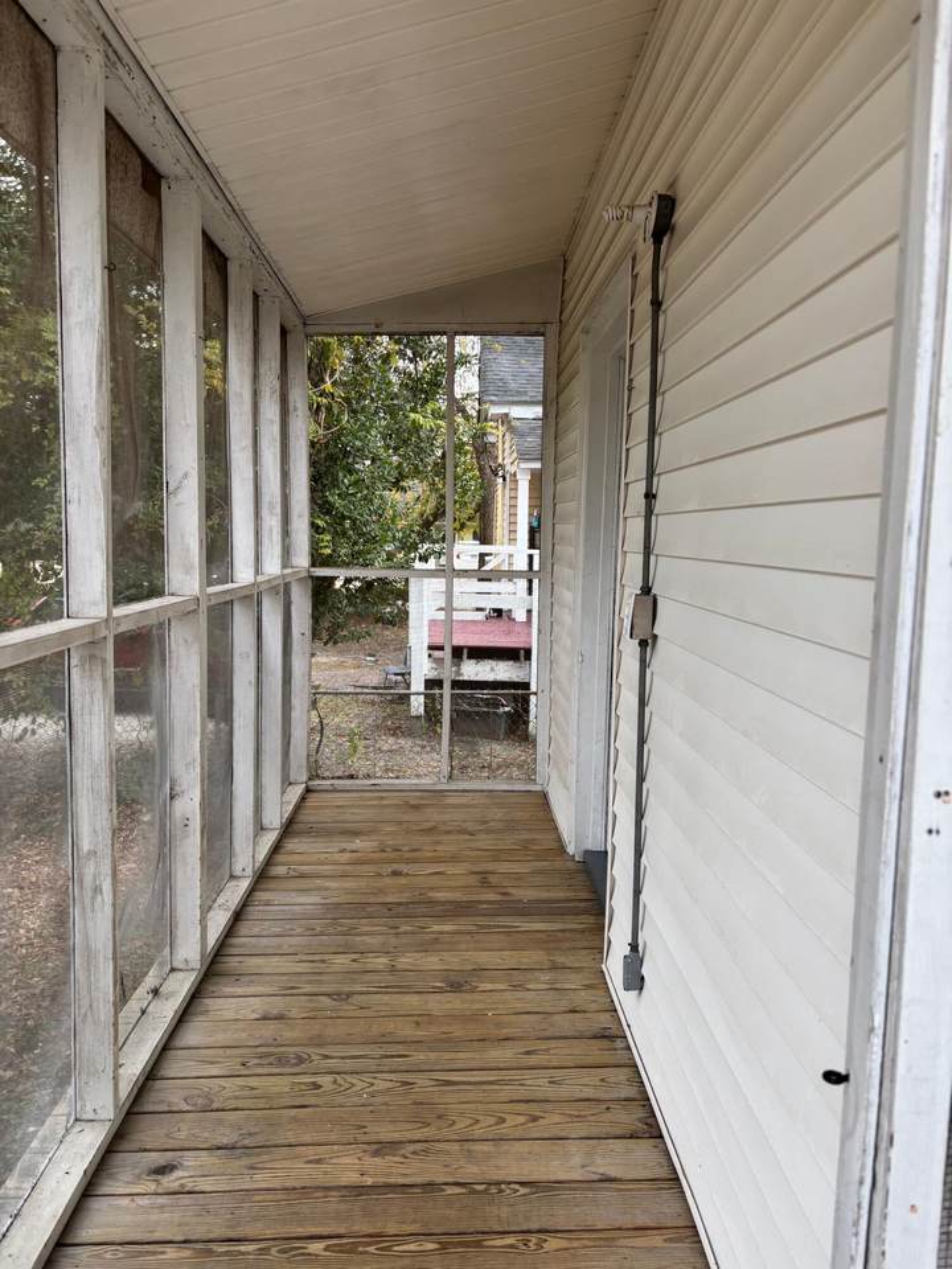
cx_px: 476
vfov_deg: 67.3
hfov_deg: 53.1
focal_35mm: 26
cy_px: 634
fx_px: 953
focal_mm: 5.96
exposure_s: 1/121
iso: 50
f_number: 1.6
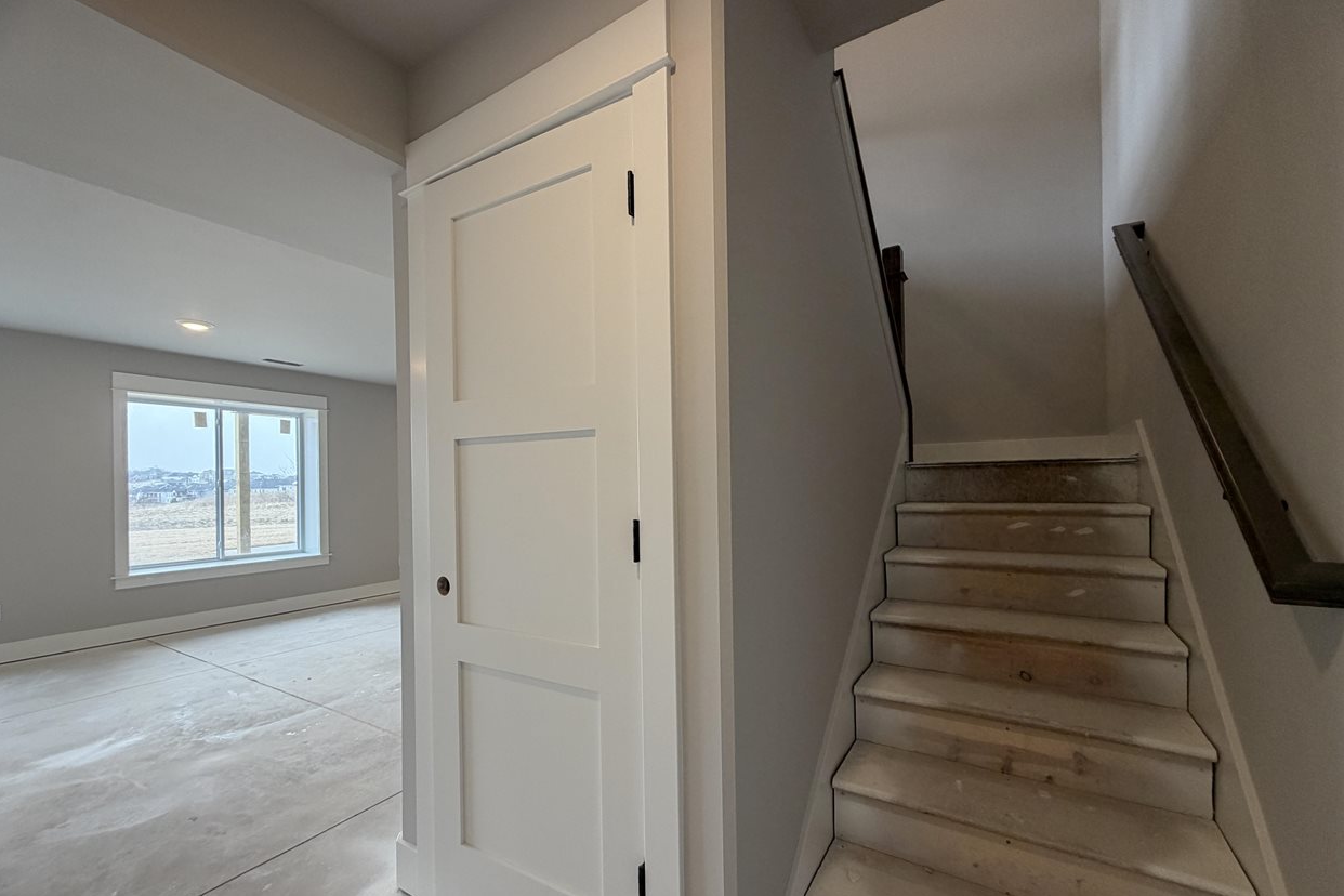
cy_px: 484
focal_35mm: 15
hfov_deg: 100.4
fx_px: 560
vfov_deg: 77.2
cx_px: 670
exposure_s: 1/120
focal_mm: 2.22
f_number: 2.2
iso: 160
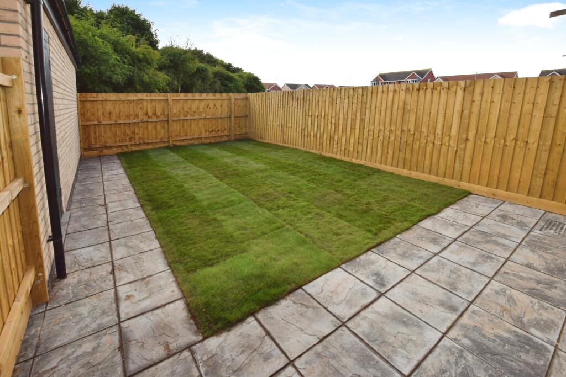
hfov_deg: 100.4
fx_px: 236
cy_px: 188
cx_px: 283
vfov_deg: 77.3
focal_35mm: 15
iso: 100
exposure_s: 1/200
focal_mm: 10
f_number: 8
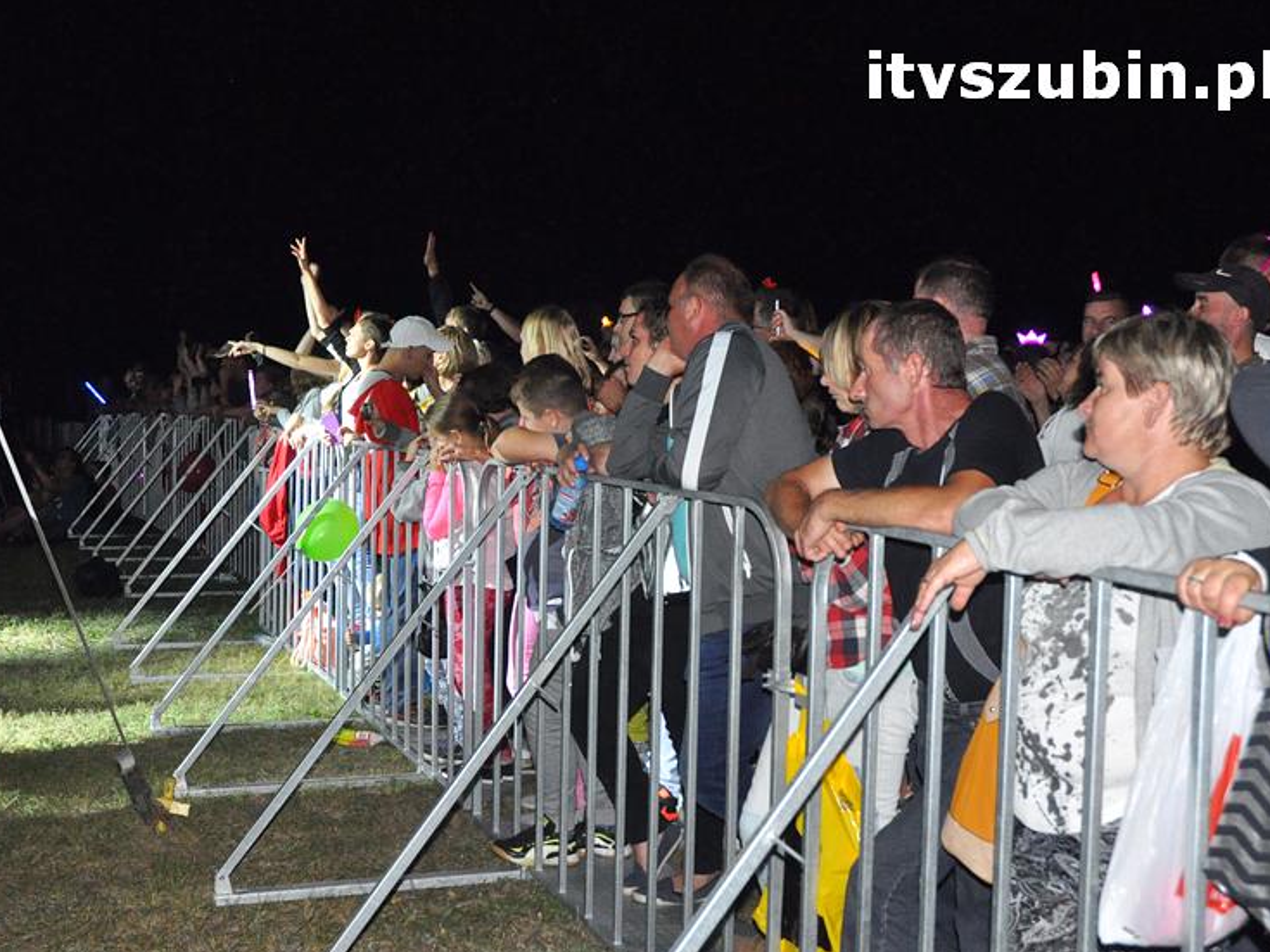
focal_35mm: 40
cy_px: 483
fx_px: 1467
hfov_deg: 46.8
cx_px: 603
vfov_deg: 35.9
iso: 3200
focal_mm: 24
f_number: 5.6
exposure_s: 1/60
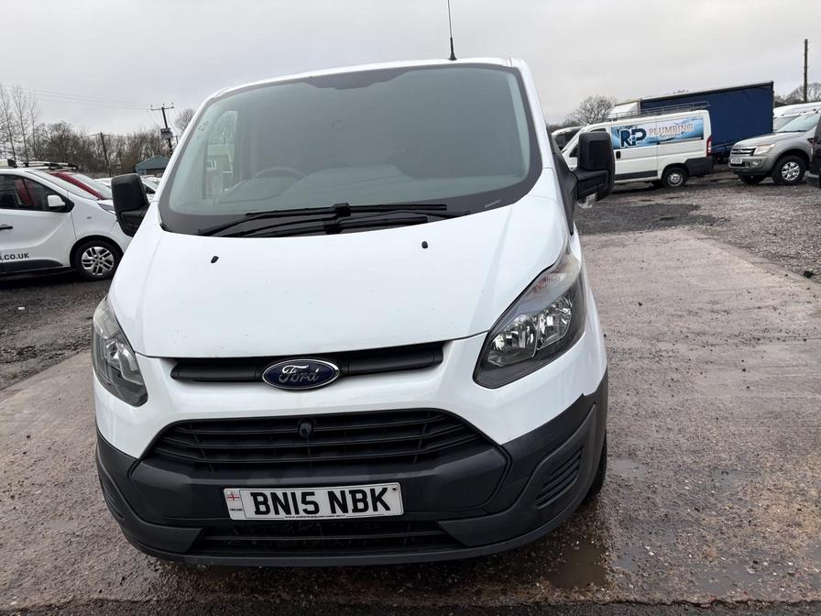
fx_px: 617
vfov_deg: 53.1
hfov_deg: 67.3
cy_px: 308
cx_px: 410
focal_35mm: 26
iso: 50
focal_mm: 5.96
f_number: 1.6
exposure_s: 1/673
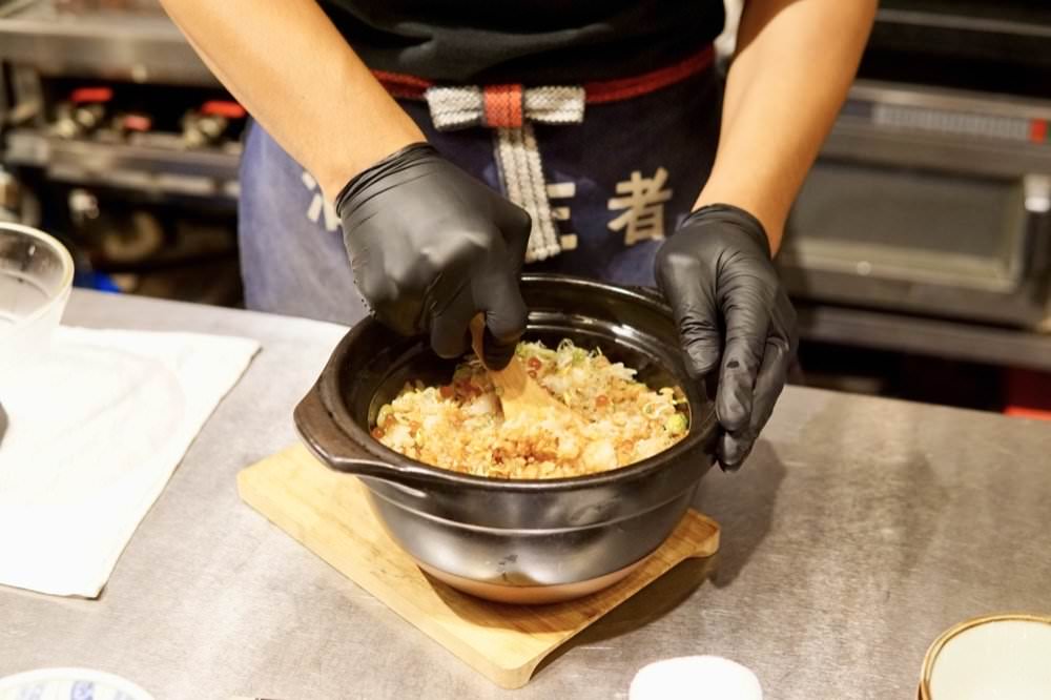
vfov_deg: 29.8
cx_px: 526
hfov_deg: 43.6
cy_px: 350
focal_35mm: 45
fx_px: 1313
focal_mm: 30
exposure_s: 1/160
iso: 1600
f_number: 2.5
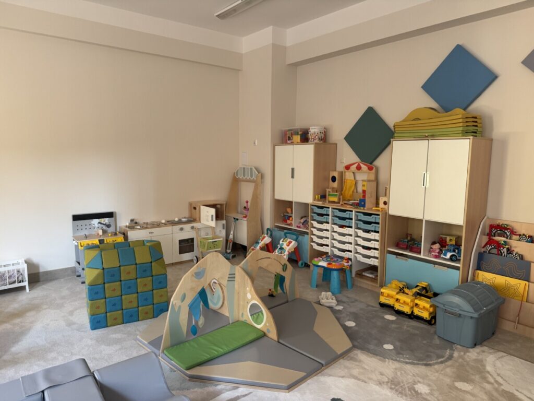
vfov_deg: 56.8
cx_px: 267
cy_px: 200
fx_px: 370
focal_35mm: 24
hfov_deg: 71.6
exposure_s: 1/121
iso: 160
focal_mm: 6.76
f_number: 1.78
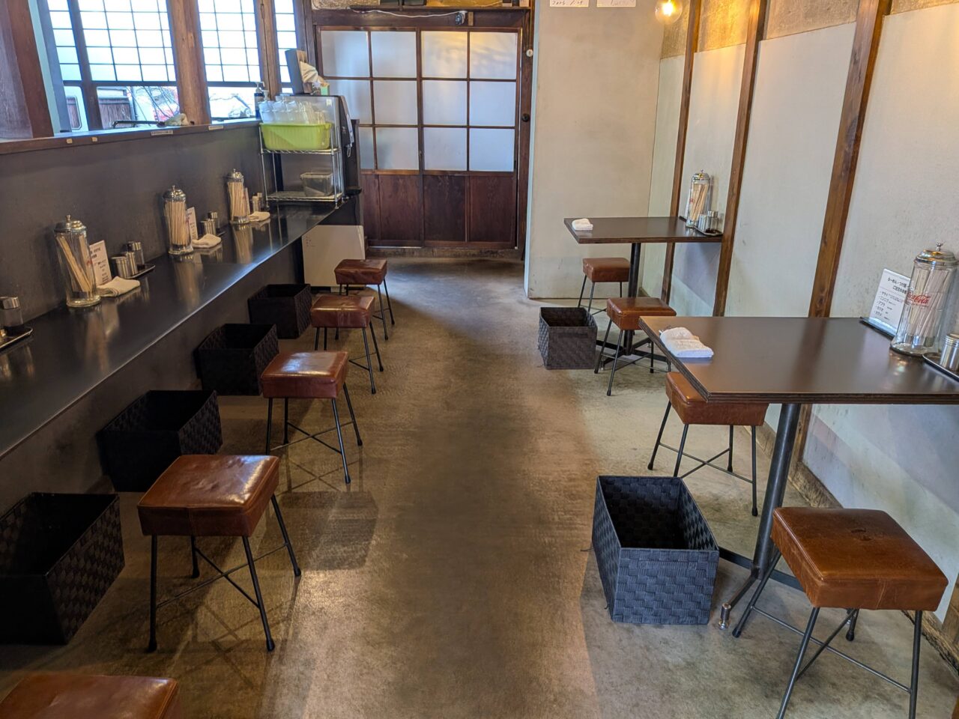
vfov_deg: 56.8
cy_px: 360
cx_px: 480
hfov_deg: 71.6
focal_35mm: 24
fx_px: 665
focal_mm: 4.53
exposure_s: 1/40
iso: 46
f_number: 1.7
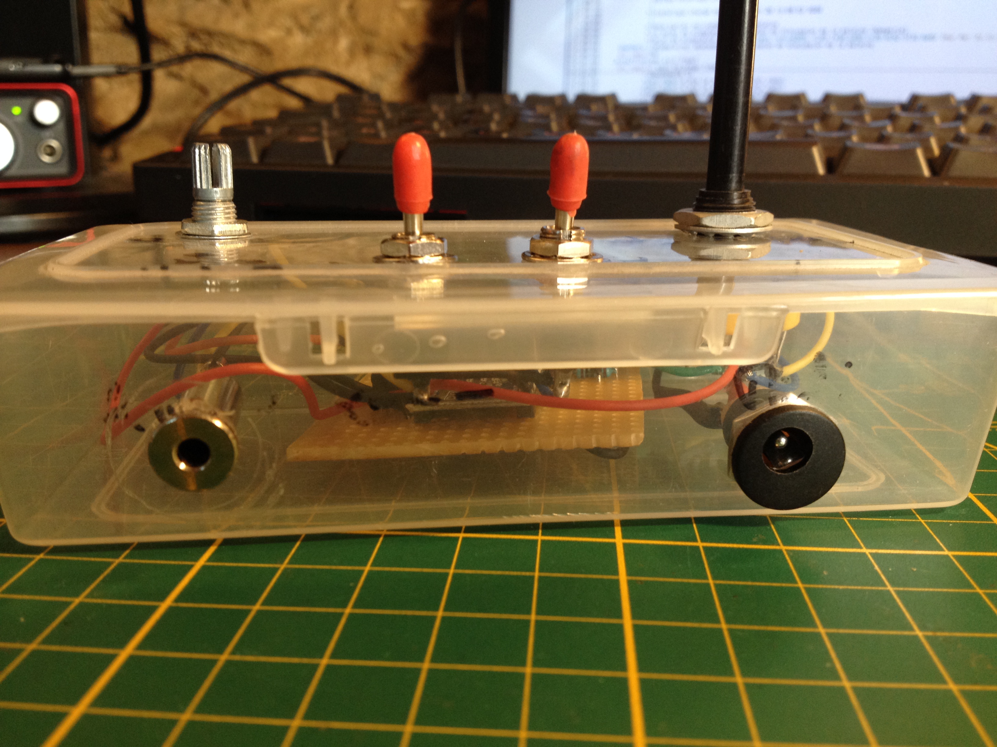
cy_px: 374
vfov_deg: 40.7
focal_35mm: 35
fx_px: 1008
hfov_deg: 52.6
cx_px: 498
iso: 80
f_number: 2.4
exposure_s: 1/20
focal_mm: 4.28
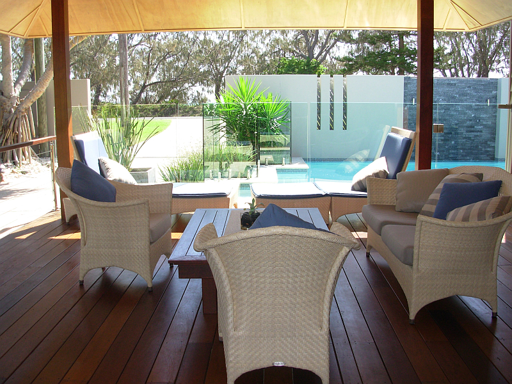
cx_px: 256
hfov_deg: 49.0
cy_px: 192
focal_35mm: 38
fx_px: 562
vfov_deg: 37.7
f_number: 2.9
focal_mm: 6.3
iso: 50
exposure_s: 1/235
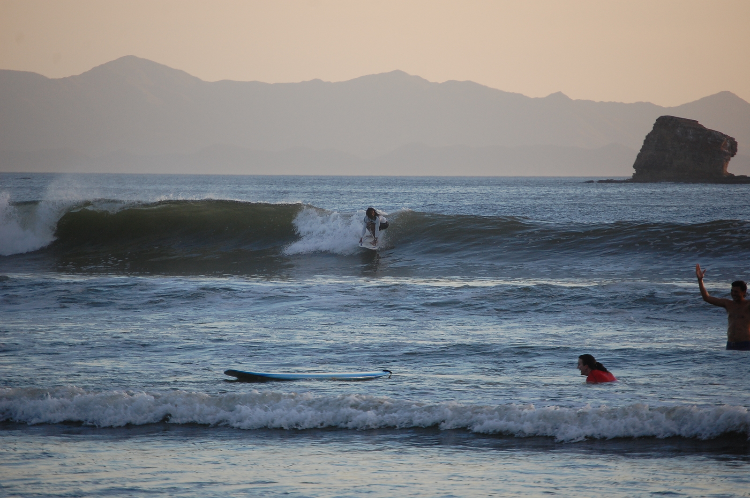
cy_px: 249
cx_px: 375
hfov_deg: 6.9
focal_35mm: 300
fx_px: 6245
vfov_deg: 4.6
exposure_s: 1/400
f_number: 5.6
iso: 400
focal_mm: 200
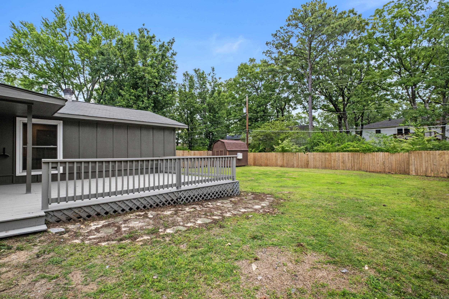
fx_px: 187
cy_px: 150
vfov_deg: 77.3
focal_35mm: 15
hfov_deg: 100.4
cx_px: 224
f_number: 8
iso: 800
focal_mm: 10
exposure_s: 1/15
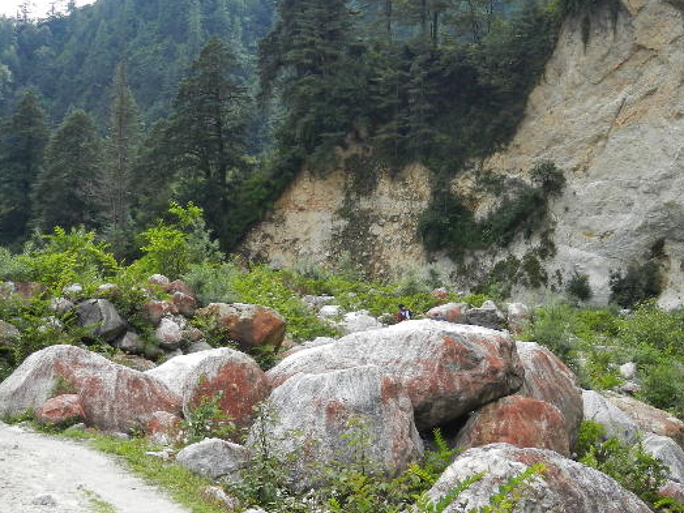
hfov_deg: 33.0
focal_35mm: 58
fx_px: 1146
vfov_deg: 25.2
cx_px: 440
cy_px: 194
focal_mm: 6.9
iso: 160
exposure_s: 1/500
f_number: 4
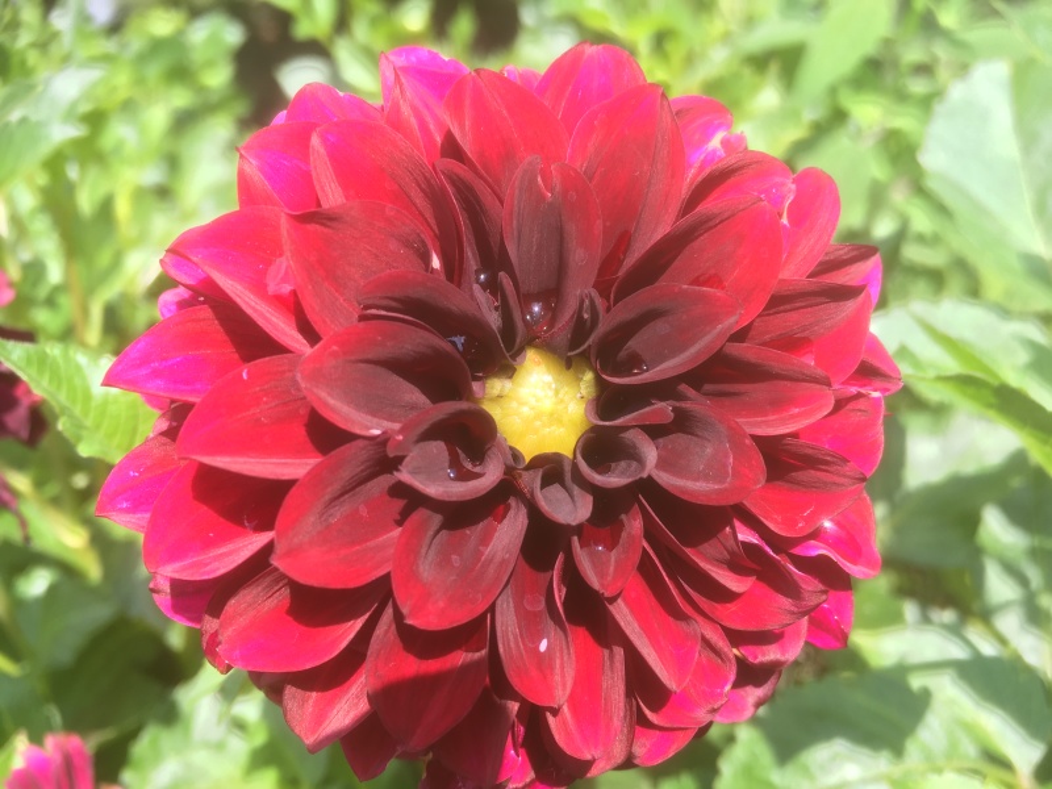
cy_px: 394
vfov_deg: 48.2
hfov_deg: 61.7
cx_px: 526
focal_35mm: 29
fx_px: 881
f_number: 2.2
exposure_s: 1/223
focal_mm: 4.15
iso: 25
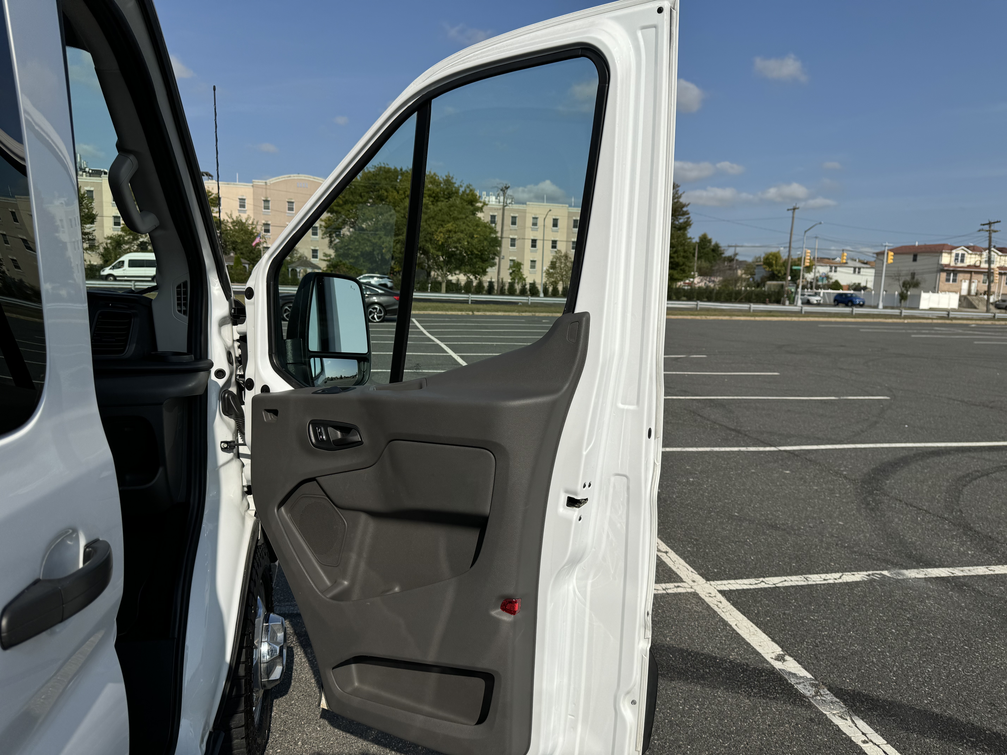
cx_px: 504
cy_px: 378
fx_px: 698
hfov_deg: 71.6
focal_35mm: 24
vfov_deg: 56.8
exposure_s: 1/7937
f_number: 1.78
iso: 80
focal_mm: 6.76
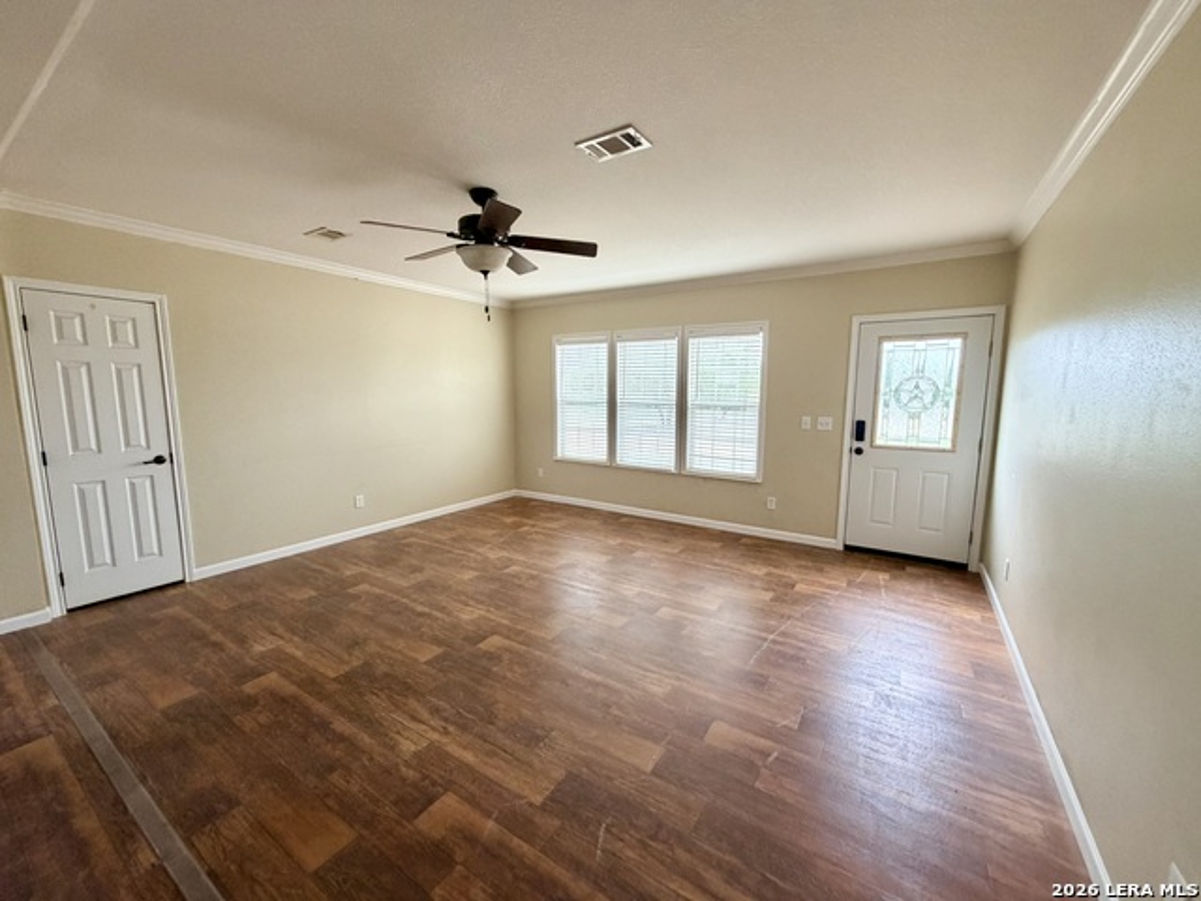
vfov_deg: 85.7
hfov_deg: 102.1
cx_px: 600
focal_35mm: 14
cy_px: 450
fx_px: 486
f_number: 2.2
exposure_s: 1/120
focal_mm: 2.22
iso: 320
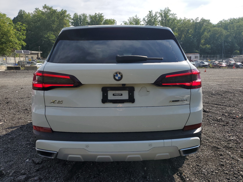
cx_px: 122
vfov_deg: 53.1
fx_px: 183
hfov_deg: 67.3
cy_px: 91
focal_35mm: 26
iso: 50
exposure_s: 1/3333
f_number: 1.5
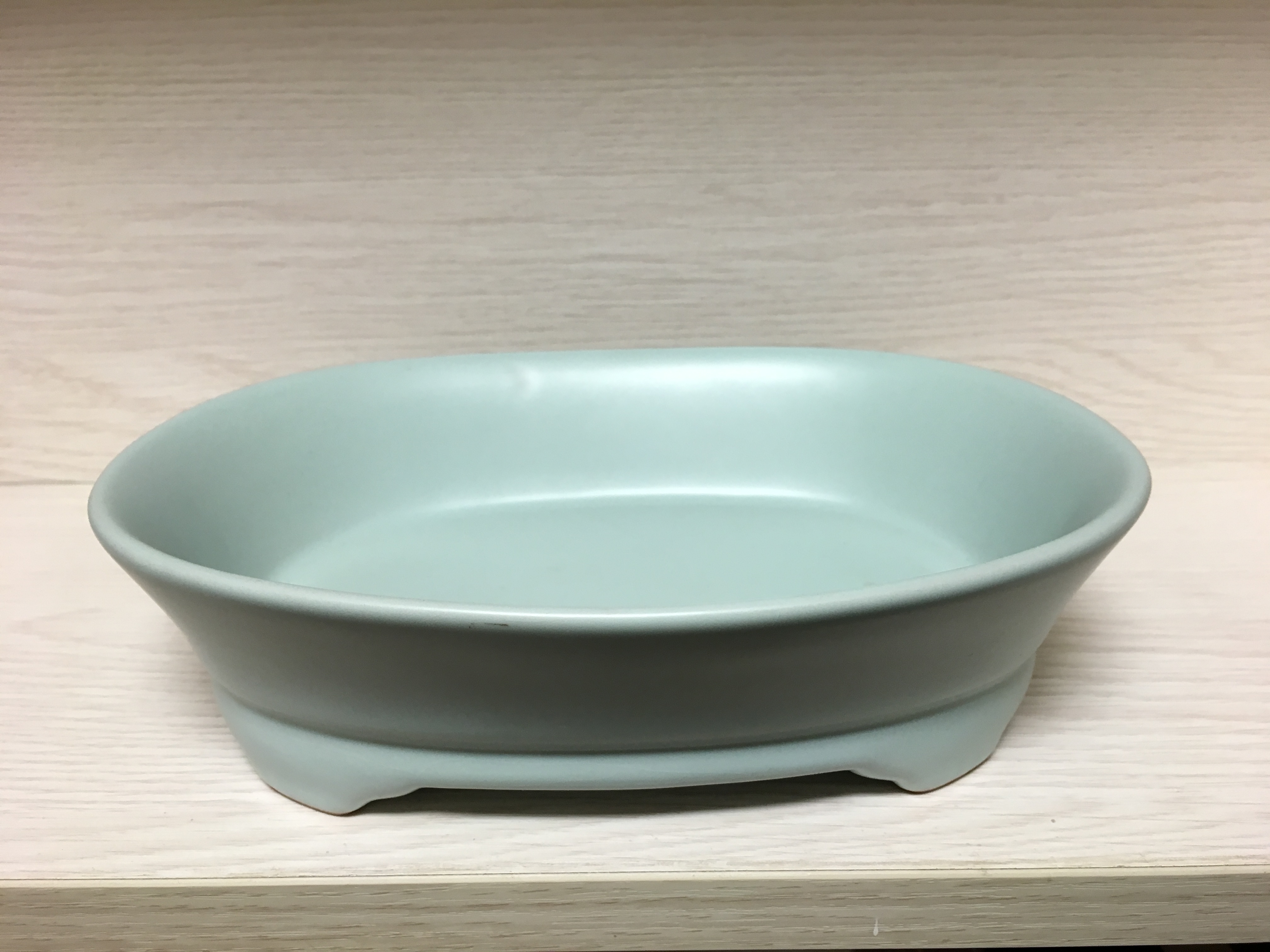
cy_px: 476
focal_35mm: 29
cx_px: 635
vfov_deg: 48.2
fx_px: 1064
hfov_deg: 61.7
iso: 80
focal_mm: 4.15
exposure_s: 1/33
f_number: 2.2
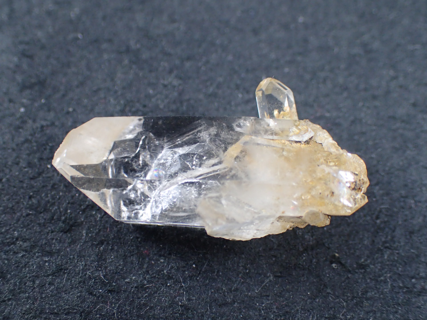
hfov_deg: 38.9
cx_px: 214
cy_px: 160
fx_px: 604
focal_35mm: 49
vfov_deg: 29.7
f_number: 3.2
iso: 500
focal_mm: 8.99
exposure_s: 1/200
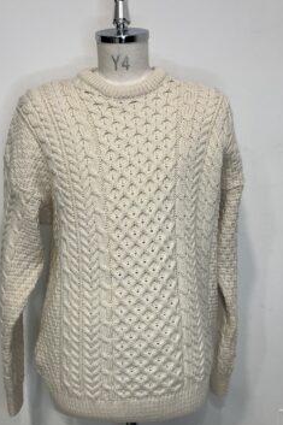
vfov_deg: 57.2
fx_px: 389
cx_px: 134
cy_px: 220
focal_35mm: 33
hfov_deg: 39.9
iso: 64
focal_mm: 3.99
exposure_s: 1/50
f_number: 1.8
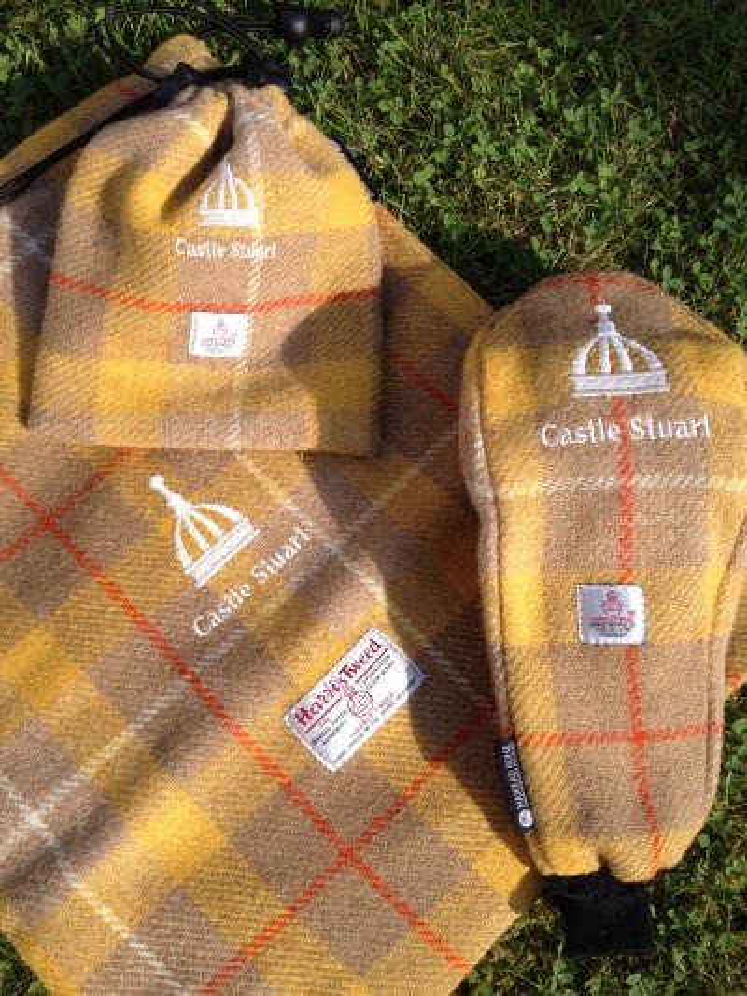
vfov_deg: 52.6
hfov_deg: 40.7
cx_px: 374
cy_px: 498
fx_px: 1007
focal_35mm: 35
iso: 50
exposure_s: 1/511
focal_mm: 4.28
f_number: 2.4
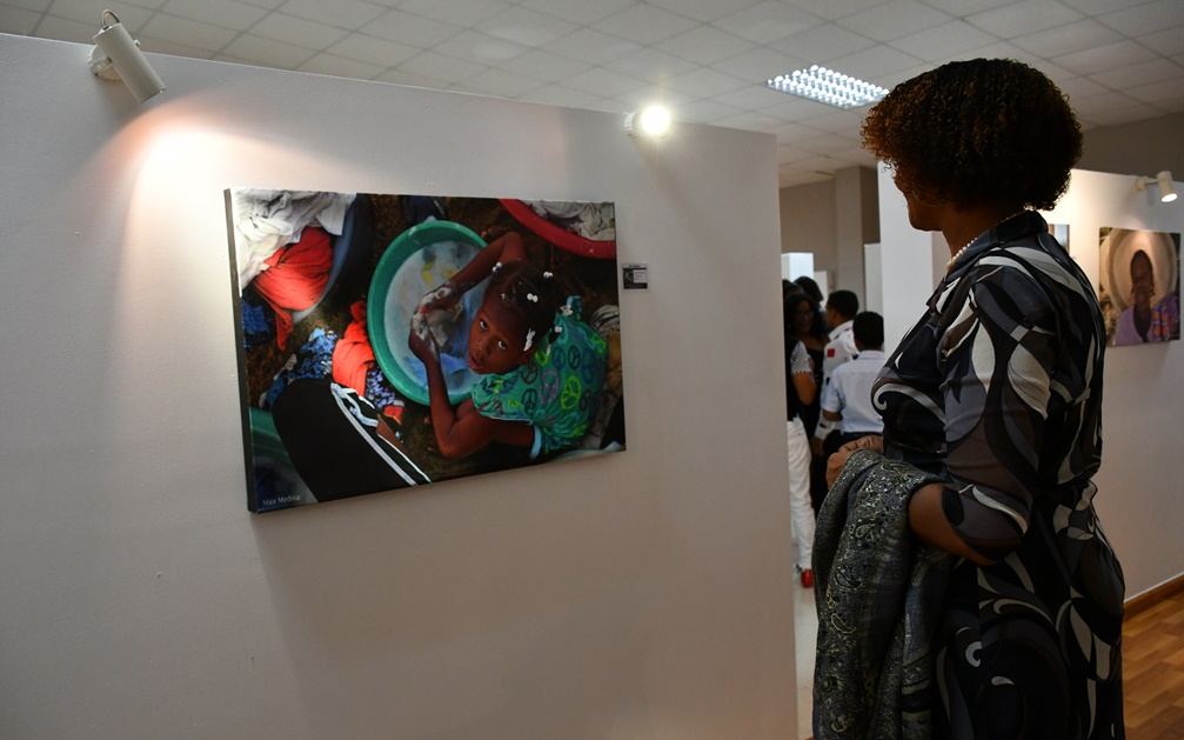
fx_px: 903
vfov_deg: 44.5
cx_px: 583
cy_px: 384
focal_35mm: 28
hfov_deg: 66.5
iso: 1400
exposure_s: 1/125
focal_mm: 18
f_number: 3.5
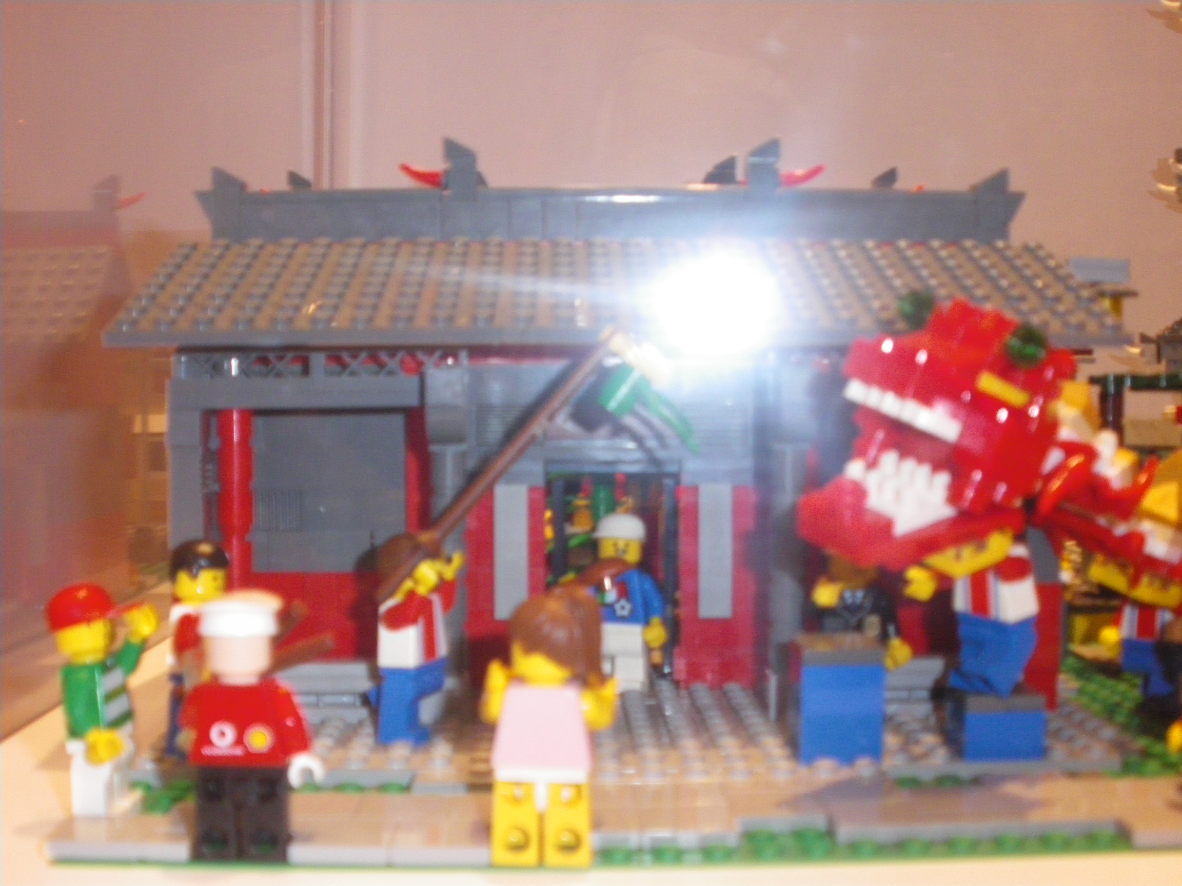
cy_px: 443
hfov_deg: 44.8
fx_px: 1434
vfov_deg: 34.3
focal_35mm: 42
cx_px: 591
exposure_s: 1/50
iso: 400
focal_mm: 7.5
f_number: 4
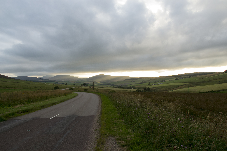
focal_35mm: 27
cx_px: 114
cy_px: 76
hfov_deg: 67.4
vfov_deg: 47.9
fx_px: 170
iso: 400
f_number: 9
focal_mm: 18
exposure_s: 1/100
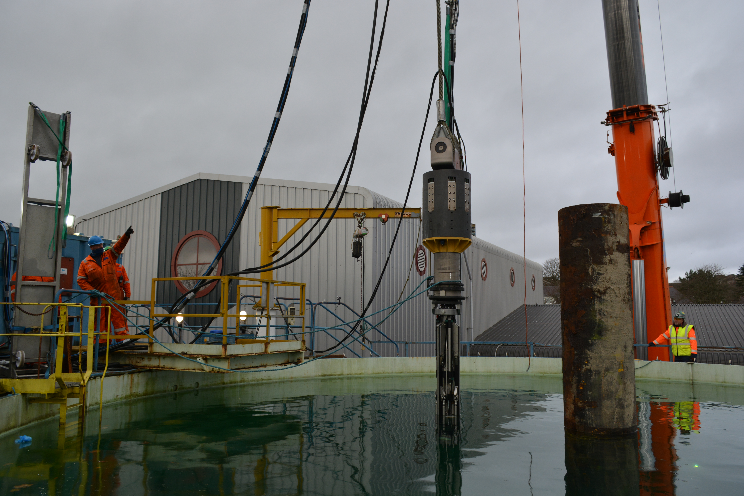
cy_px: 248
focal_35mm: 27
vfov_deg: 47.9
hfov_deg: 67.4
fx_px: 558
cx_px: 372
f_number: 5.6
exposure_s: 1/125
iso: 280
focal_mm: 18
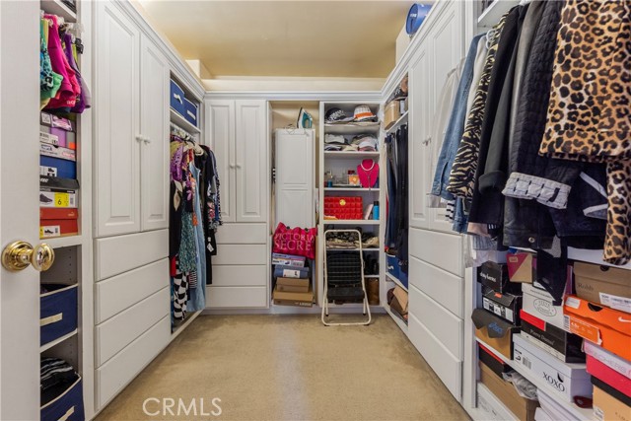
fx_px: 263
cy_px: 210
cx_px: 316
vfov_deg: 77.4
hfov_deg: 100.4
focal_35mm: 15
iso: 400
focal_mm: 10
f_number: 8
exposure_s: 1/2.5
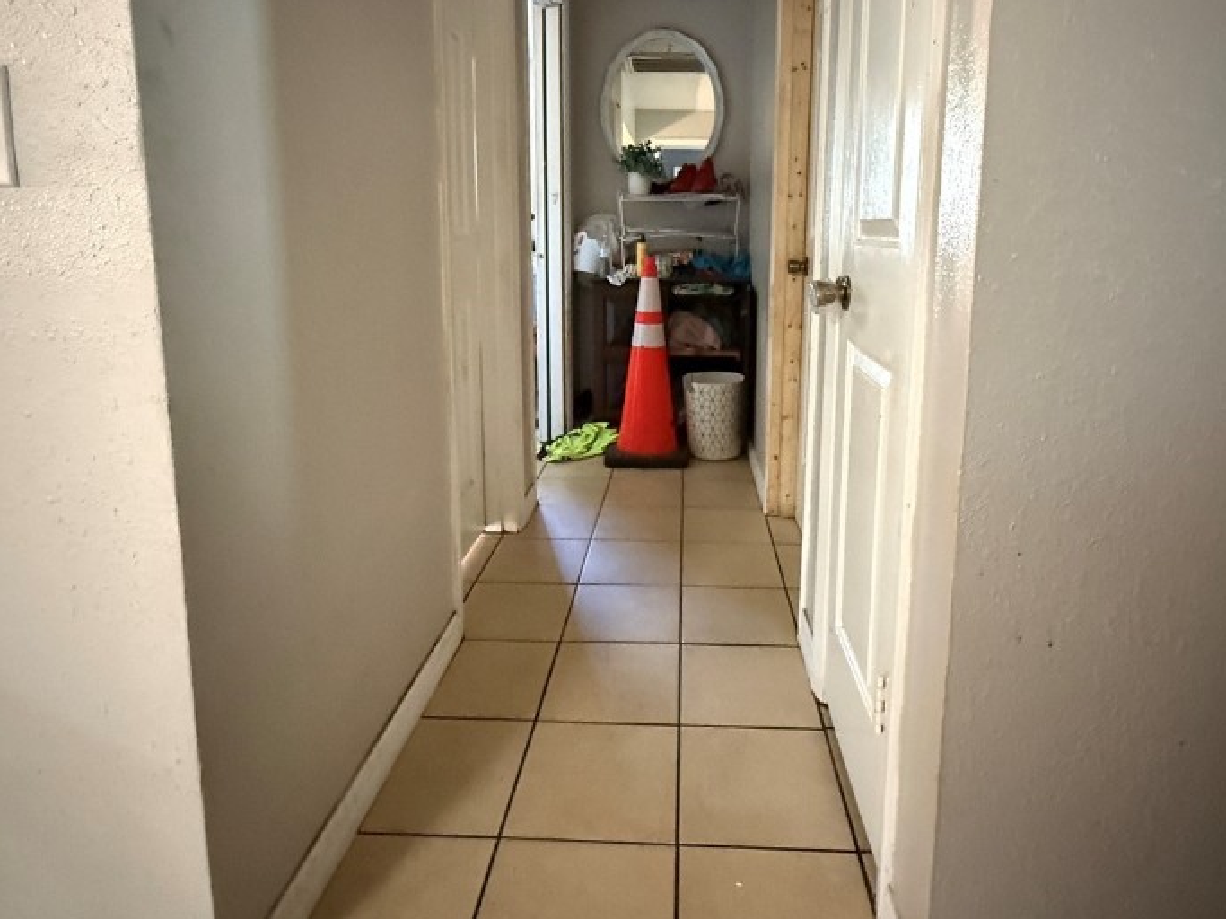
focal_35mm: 21
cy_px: 336
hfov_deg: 78.9
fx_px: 744
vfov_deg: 62.4
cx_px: 659
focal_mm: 2.22
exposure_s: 1/40
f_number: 2.2
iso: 1600
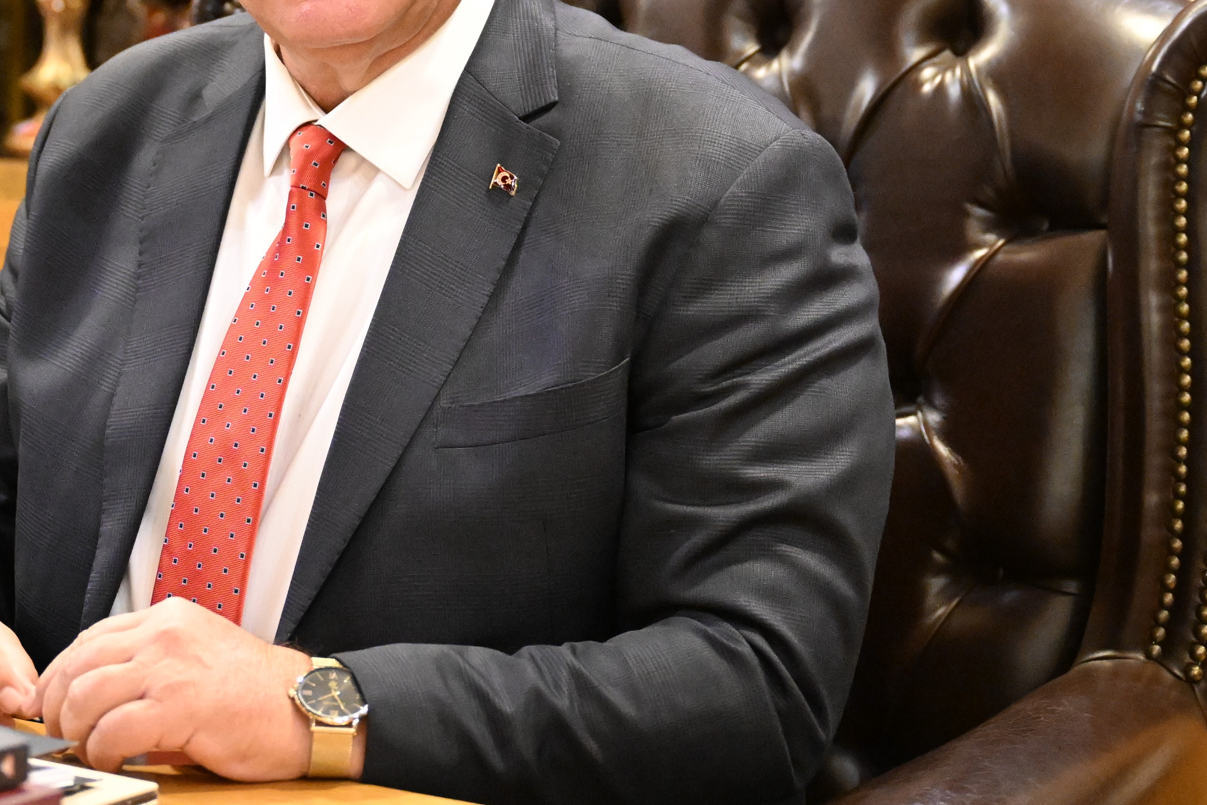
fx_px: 3856
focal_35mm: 115
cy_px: 4
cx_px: 493
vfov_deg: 11.8
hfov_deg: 17.8
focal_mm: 46
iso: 7200
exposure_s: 1/200
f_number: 2.8
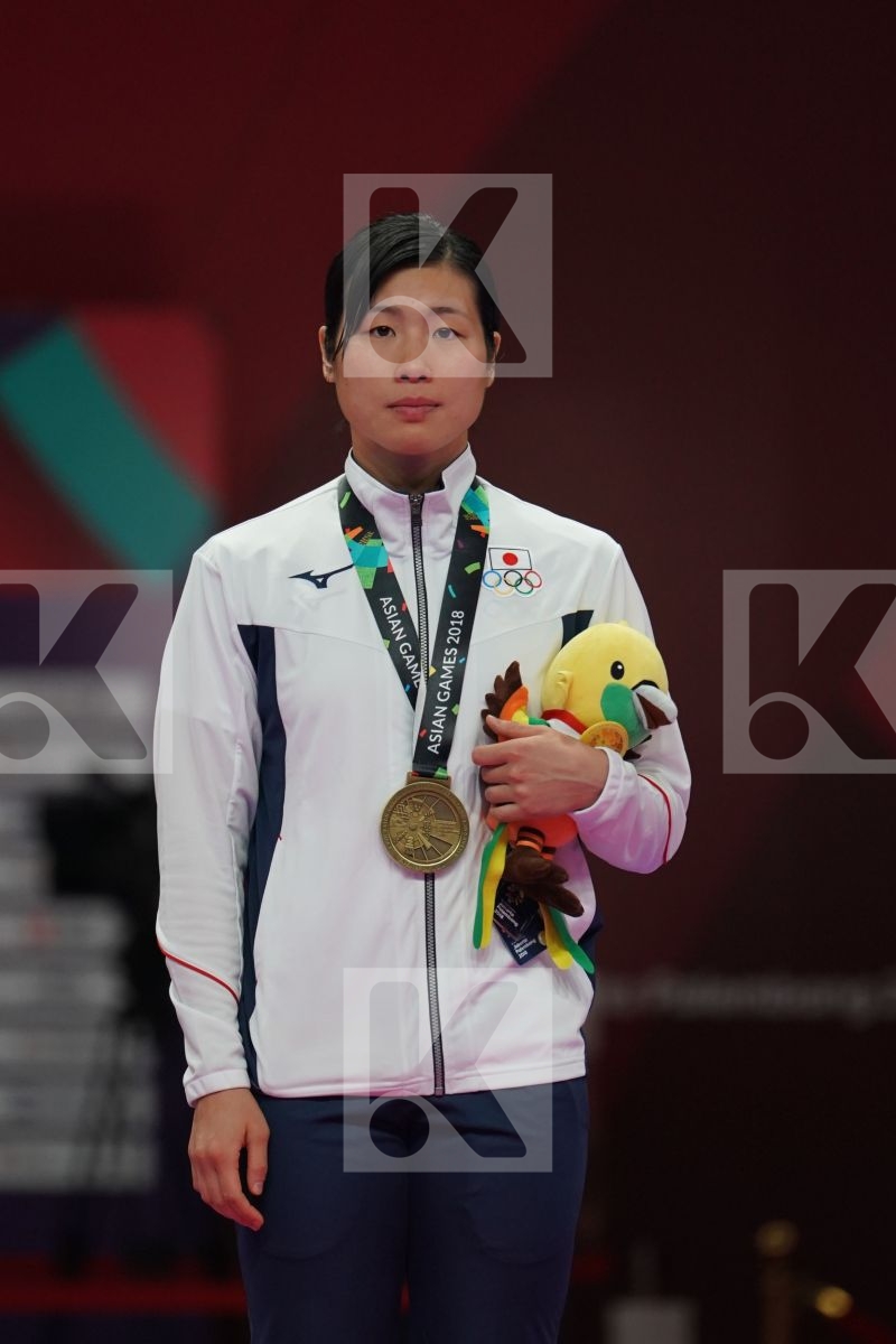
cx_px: 448
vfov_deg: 4.9
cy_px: 672
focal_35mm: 420
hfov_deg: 3.3
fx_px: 15679
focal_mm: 280
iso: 1600
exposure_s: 1/500
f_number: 4
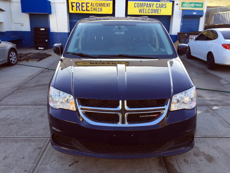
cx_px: 115
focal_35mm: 29
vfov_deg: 48.2
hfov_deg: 61.7
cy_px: 86
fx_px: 193
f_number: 2.2
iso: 32
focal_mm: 4.15
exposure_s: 1/269
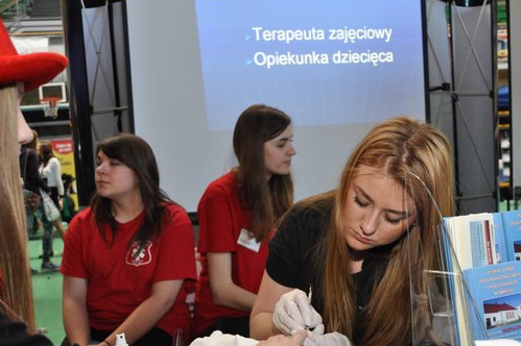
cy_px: 216
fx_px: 622
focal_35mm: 43
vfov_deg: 31.0
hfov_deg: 45.4
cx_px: 234
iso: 1250
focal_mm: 22
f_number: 3.8
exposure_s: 1/125
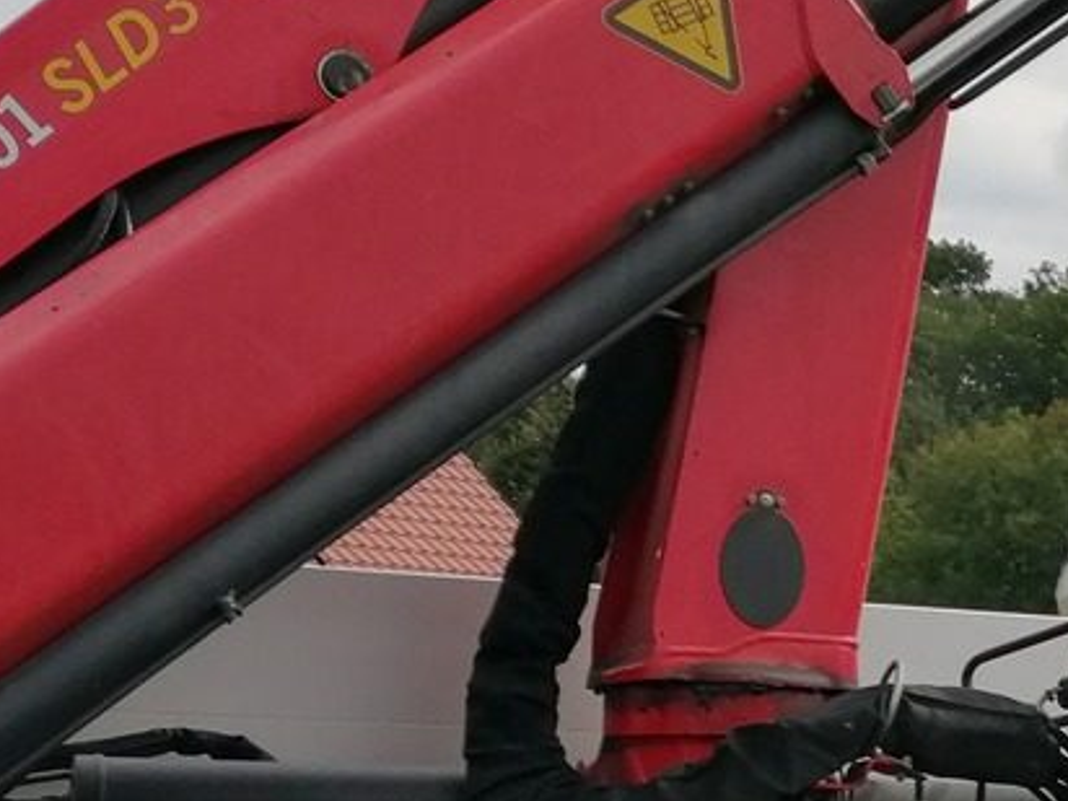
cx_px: 1597
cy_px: 708
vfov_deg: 14.5
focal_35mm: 101
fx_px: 3116
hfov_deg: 17.5
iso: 50
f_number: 1.8
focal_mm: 3.62
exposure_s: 1/2288
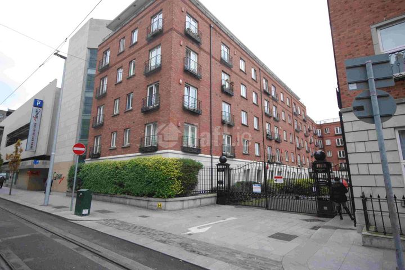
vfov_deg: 63.2
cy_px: 135
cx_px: 202
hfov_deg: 85.4
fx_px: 219
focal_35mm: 20
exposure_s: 1/160
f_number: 6.3
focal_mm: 13
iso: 640
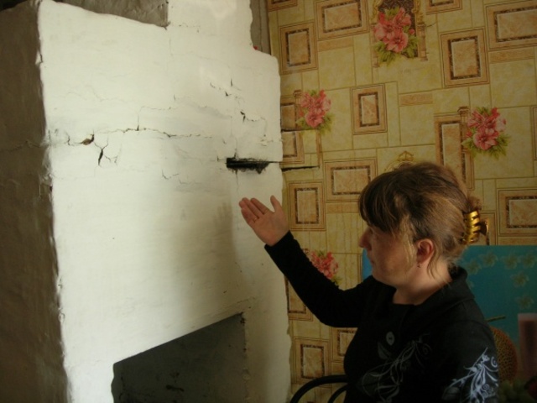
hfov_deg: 49.0
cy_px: 202
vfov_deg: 37.7
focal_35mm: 38
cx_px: 268
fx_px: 589
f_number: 2.8
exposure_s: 1/67.8
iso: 200
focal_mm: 7.8
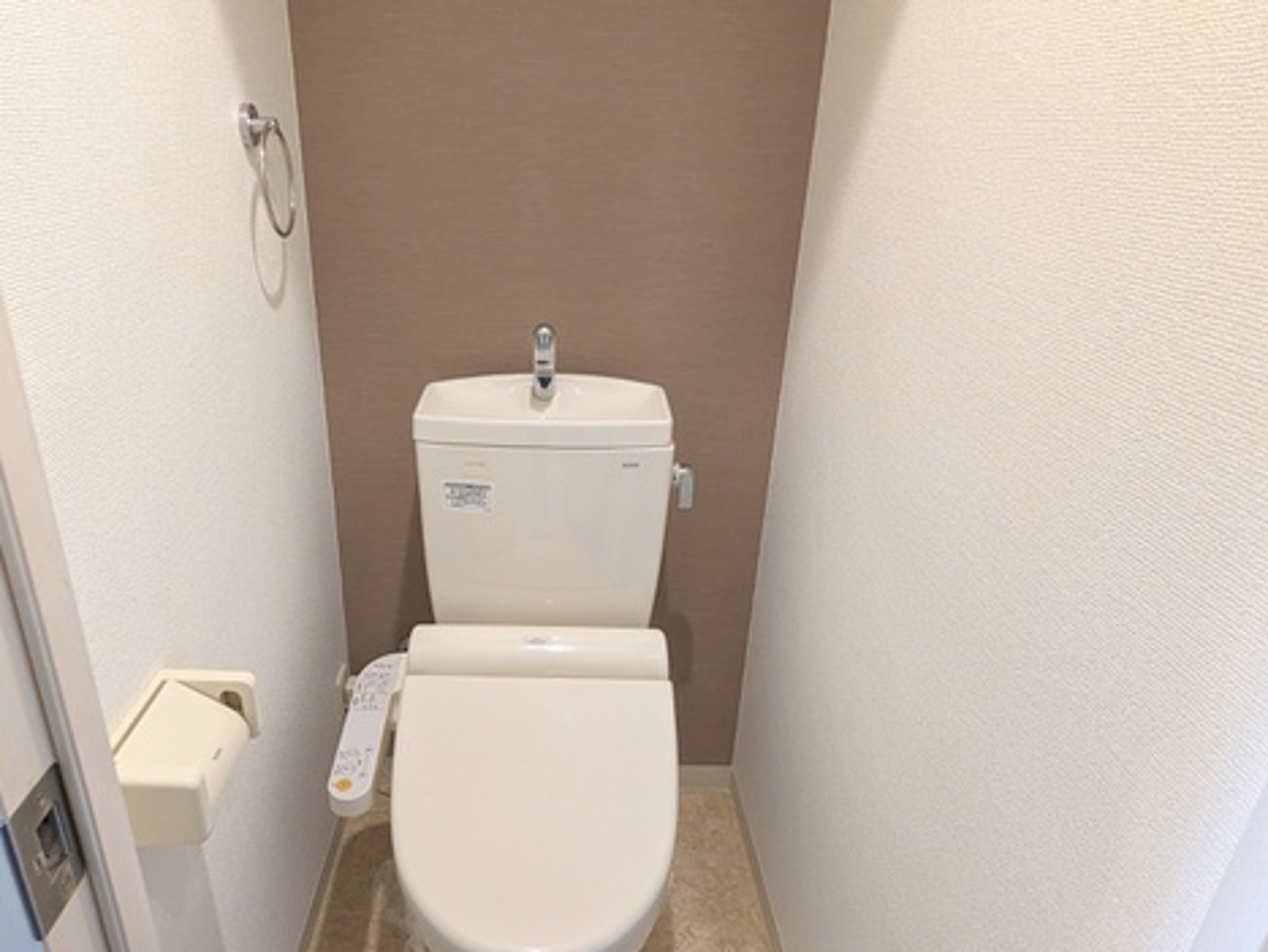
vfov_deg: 56.6
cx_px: 516
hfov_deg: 70.9
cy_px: 552
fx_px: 880
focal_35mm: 24
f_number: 2.2
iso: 186
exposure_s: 1/24
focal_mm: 2.35
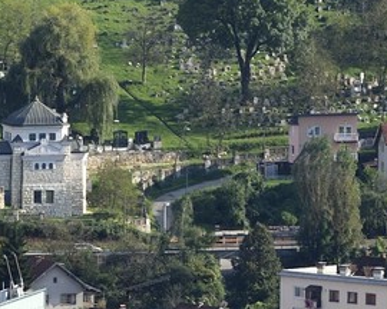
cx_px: -343
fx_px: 7949
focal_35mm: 694
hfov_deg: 2.8
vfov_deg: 2.2
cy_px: 964
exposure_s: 1/320
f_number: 10
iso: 200
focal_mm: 125
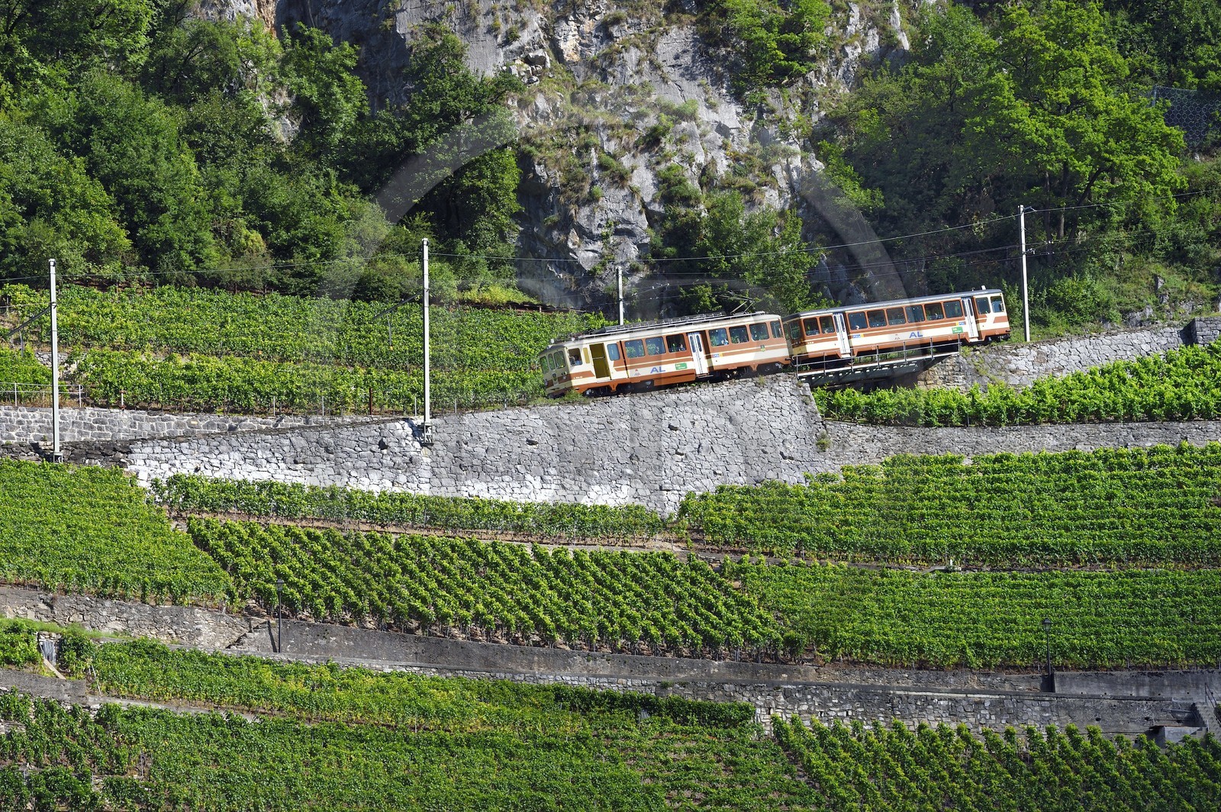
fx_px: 6778
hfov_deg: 10.3
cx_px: 610
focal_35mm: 200
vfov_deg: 6.9
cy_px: 406
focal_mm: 200
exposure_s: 1/250
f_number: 10
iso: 200
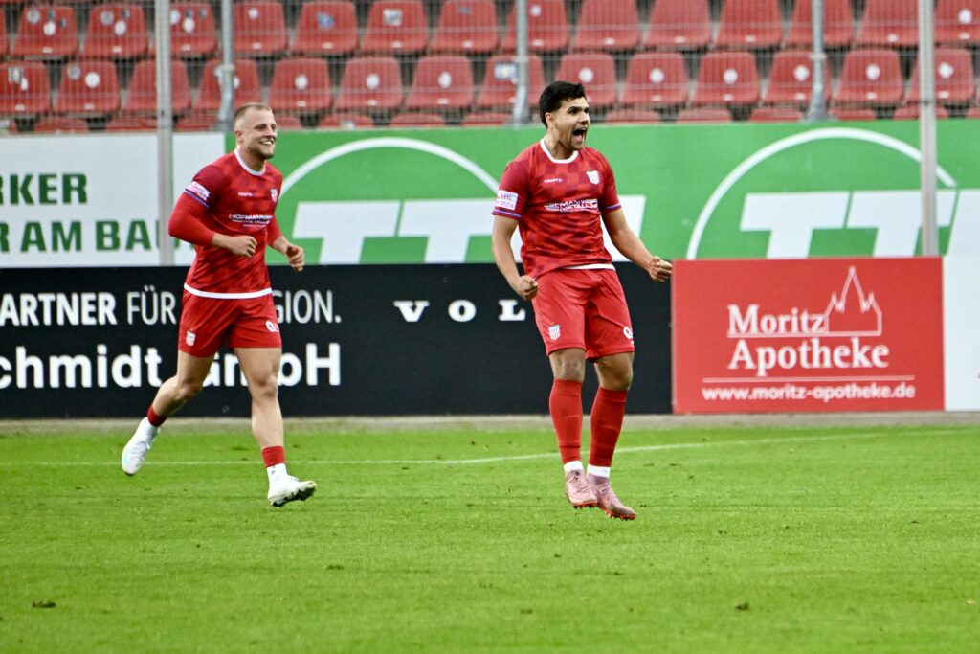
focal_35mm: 400
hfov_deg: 5.2
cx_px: 490
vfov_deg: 3.4
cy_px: 327
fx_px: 10890
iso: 8000
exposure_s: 1/1600
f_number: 5.6
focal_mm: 400
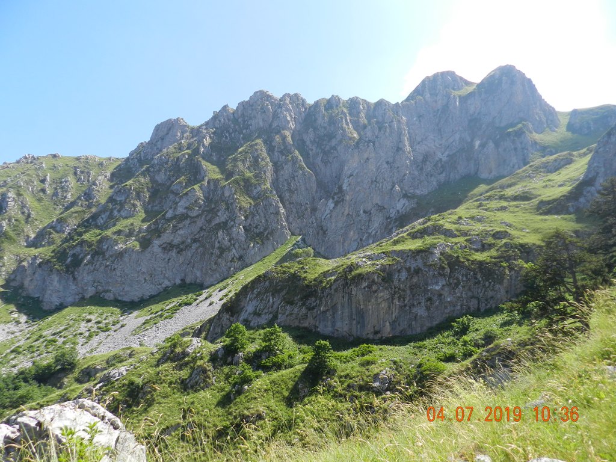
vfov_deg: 58.9
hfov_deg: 73.9
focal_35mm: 23
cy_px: 231
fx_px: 409
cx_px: 308
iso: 160
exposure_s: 1/800
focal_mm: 4
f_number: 3.4
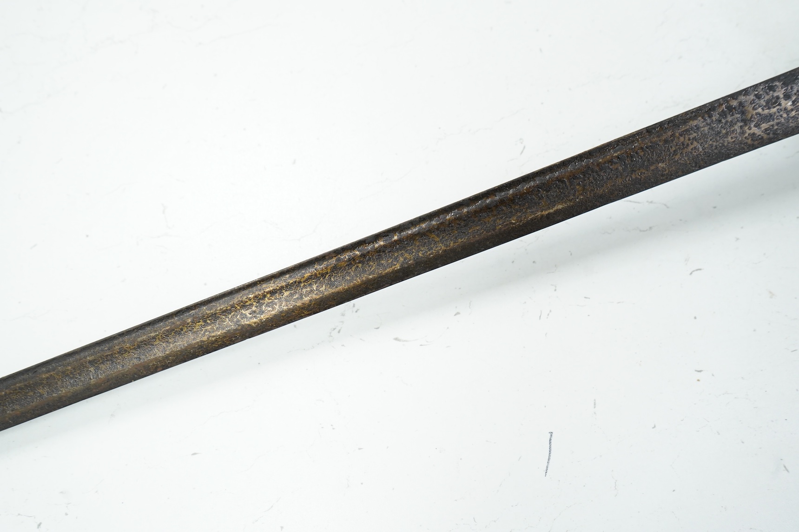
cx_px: 400
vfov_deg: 44.9
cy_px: 266
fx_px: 643
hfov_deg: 63.7
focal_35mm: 29
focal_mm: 29
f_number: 6.3
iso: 2500
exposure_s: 1/125
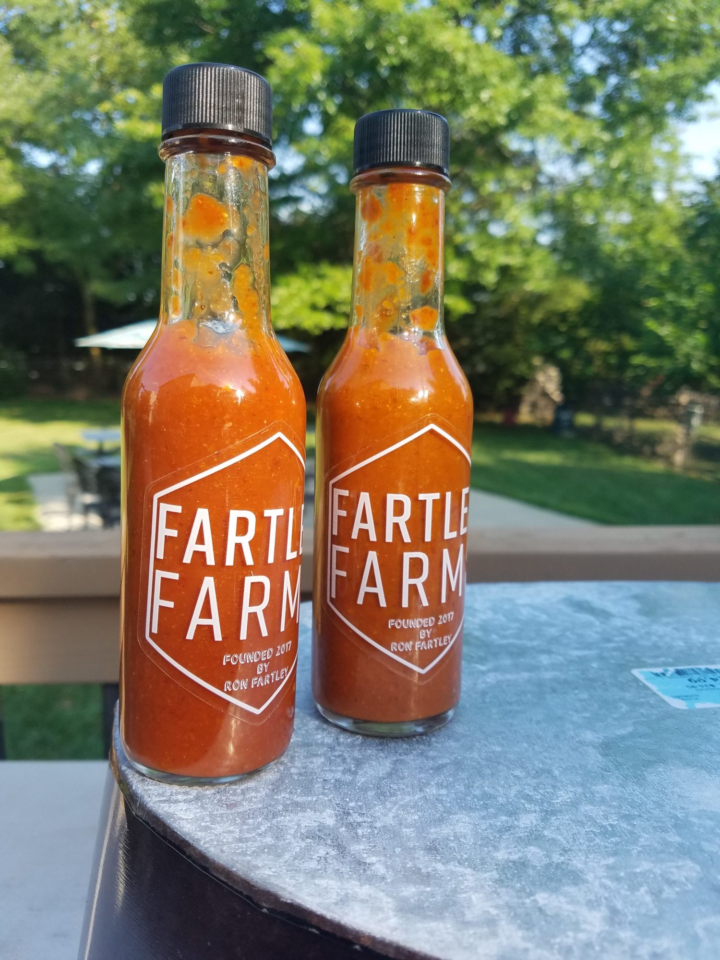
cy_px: 480
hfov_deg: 53.1
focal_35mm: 26
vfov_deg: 67.3
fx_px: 721
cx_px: 360
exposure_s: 1/578
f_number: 1.7
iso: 50
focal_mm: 4.2
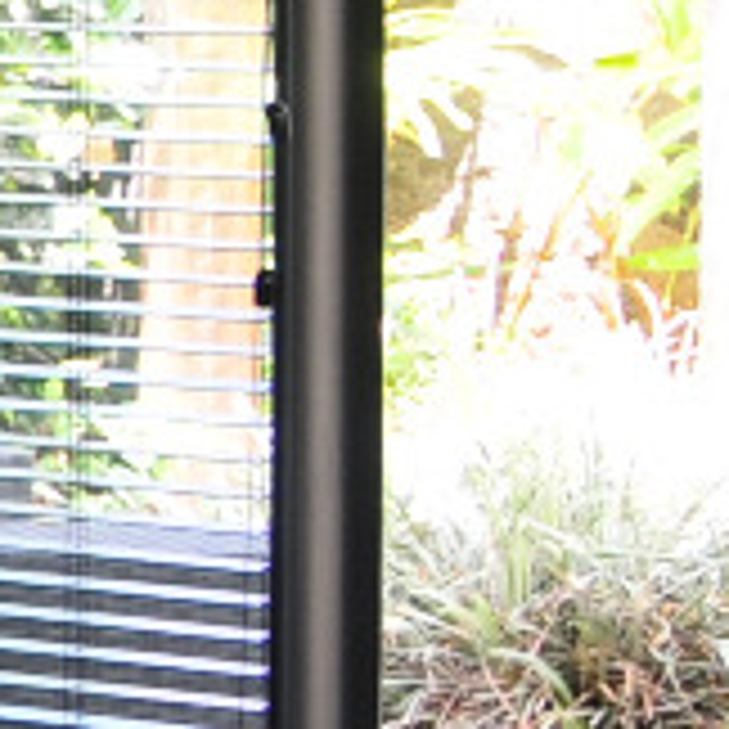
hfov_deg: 6.1
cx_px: -2727
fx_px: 4861
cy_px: -261
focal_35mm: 204
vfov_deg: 8.4
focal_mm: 16
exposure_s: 1/25
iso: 200
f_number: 5.6
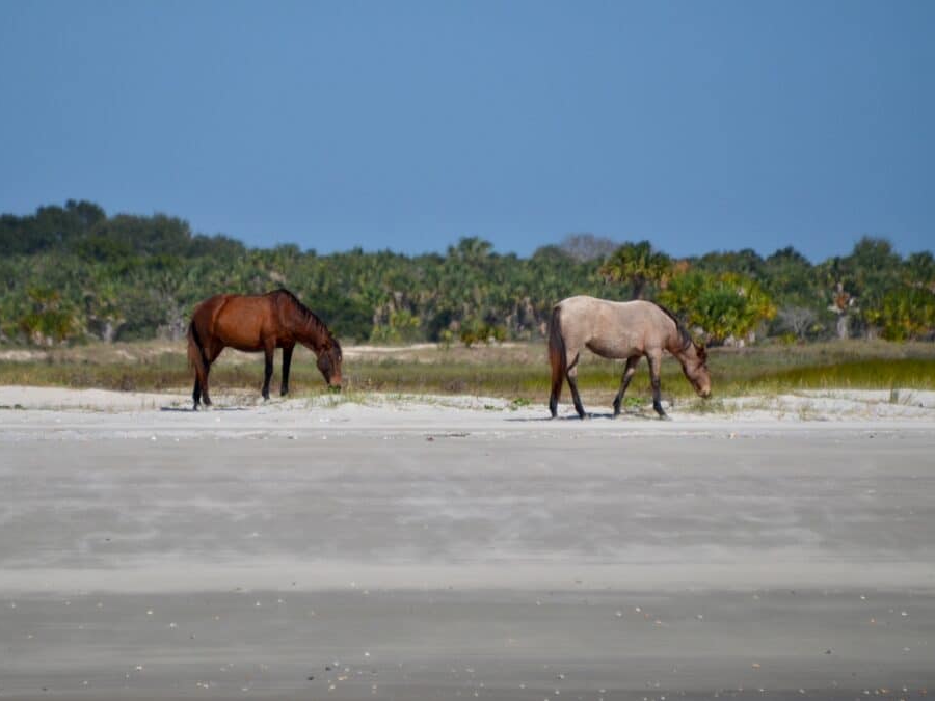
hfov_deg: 4.0
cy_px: 351
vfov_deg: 3.0
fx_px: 13262
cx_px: 428
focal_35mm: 491
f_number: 5.6
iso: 400
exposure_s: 1/1000
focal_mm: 300
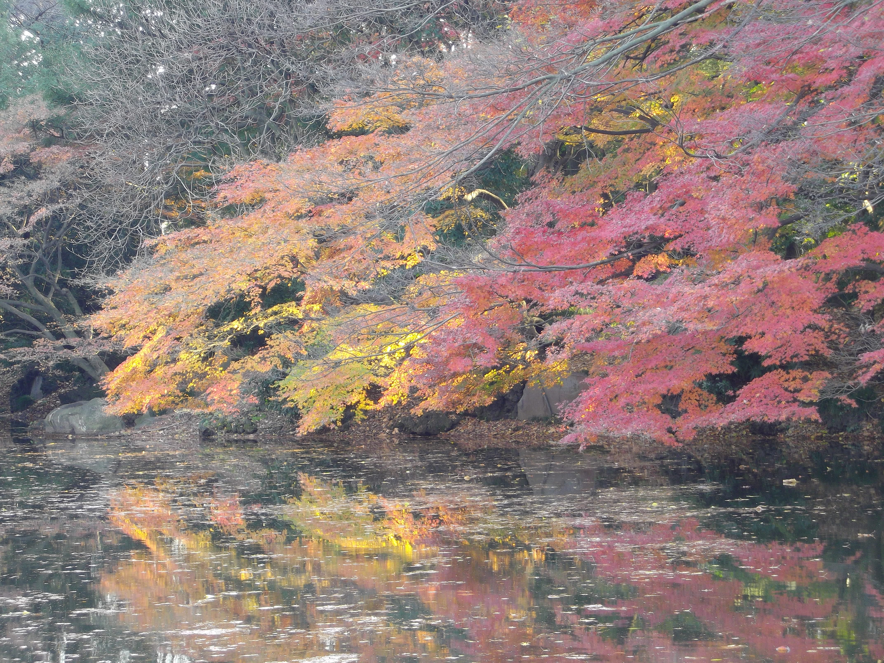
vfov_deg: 13.7
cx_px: 442
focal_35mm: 108
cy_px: 332
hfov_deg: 18.2
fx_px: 2758
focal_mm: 19.6
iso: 100
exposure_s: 1/8
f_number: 5.9
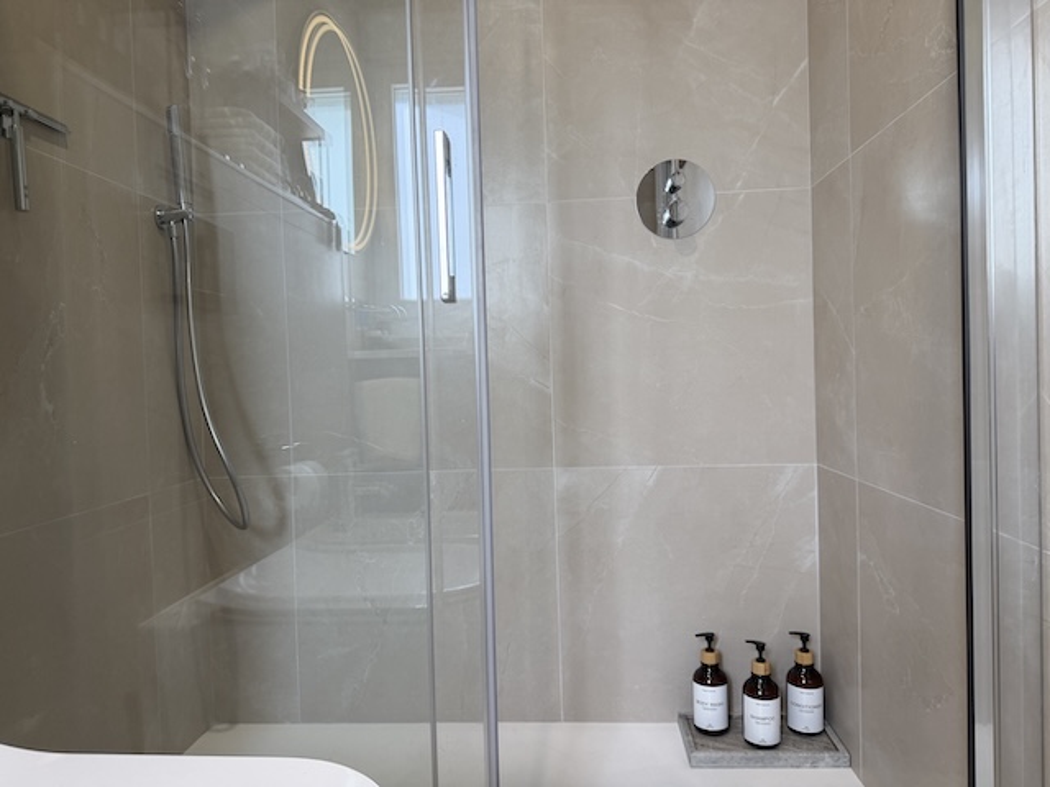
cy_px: 394
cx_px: 525
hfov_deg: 71.6
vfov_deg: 56.8
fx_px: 728
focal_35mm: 24
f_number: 1.78
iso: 125
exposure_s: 1/100
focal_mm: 6.76
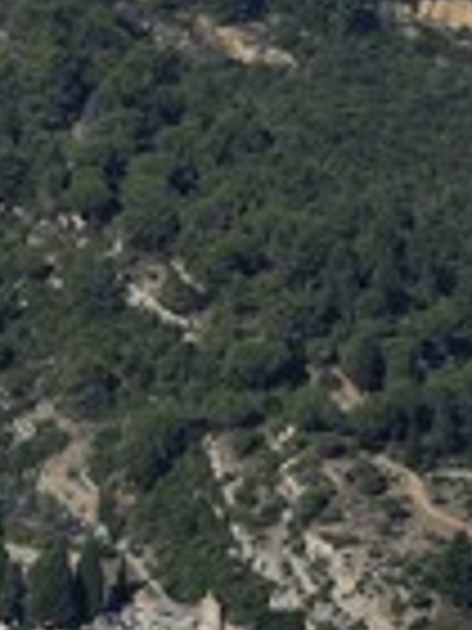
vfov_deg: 3.4
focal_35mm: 575
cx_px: -211
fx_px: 10454
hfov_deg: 2.6
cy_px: 554
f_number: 9
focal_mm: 200
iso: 400
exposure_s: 1/1000
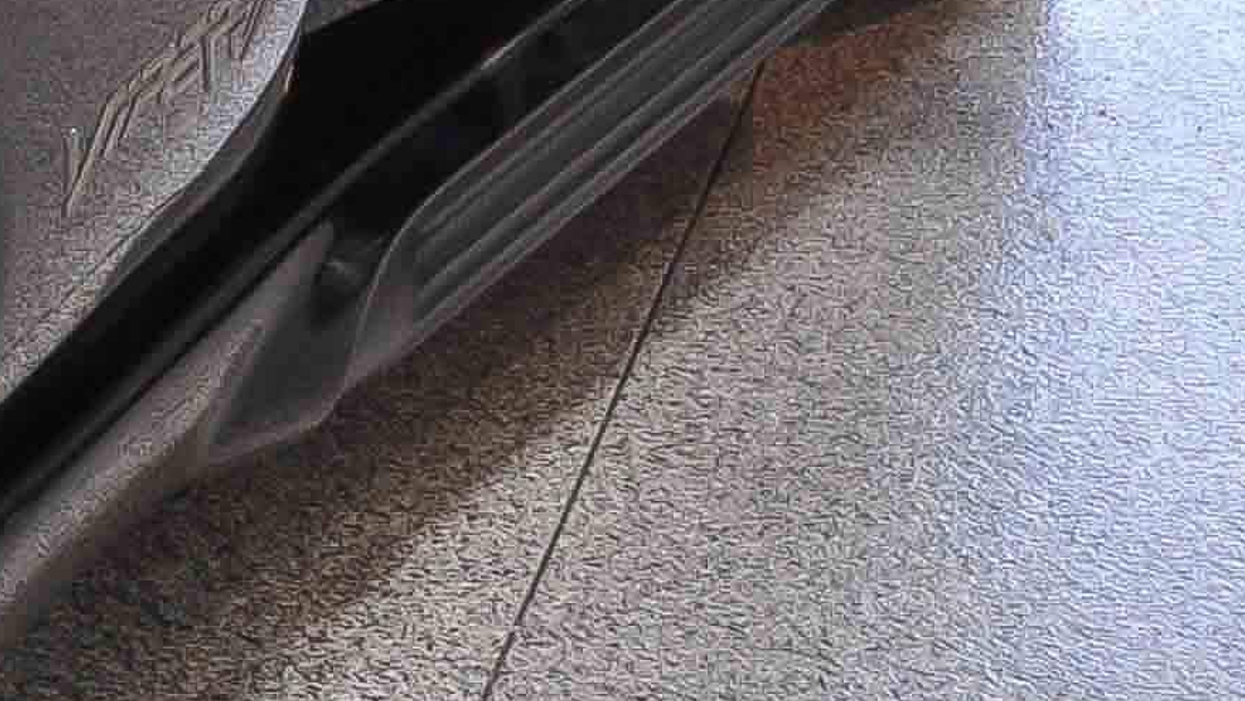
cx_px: -1266
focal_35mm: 138
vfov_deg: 8.8
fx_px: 4556
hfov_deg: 13.3
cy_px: 104
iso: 720
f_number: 4
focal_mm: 18
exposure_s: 1/60
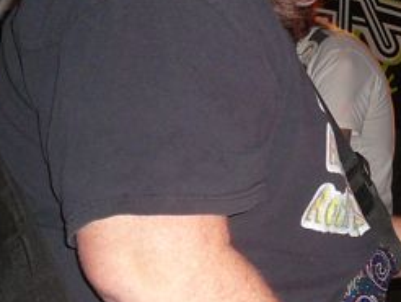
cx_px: 443
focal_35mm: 91
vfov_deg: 16.2
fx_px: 1055
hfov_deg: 20.5
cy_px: 186
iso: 160
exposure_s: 1/30
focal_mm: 5.2
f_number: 2.8
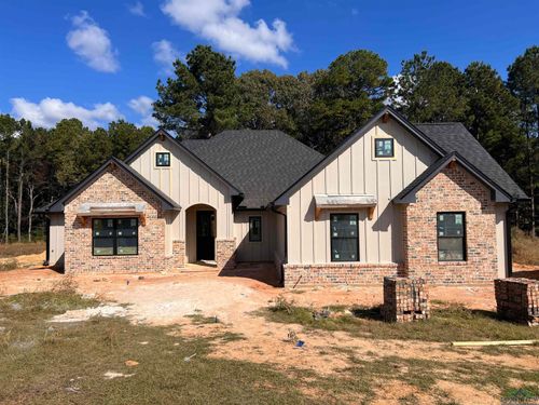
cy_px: 202
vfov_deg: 53.1
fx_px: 405
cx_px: 270
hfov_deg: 67.3
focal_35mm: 26
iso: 50
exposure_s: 1/6579
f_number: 1.5
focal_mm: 5.7
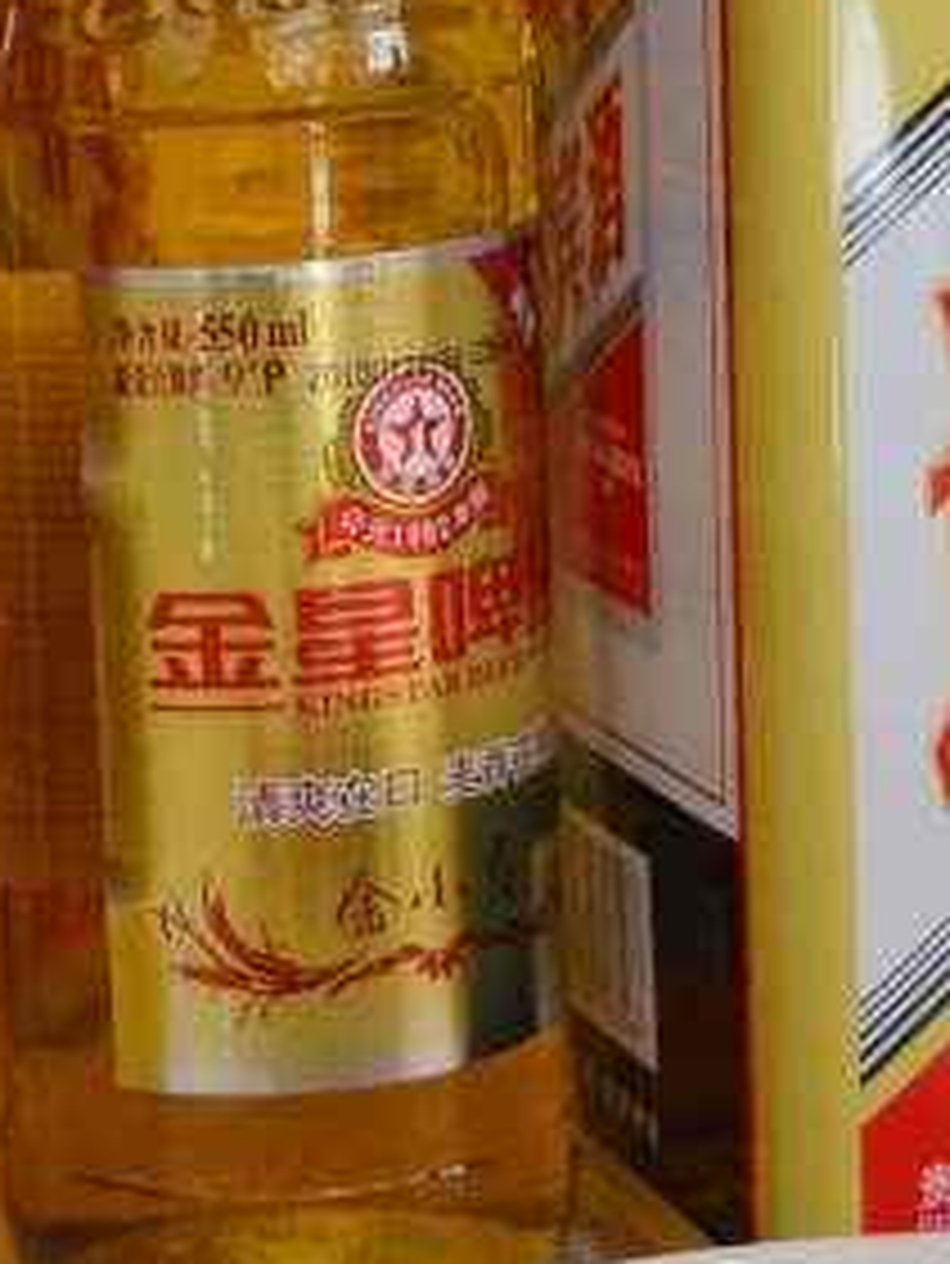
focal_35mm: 147
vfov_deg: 13.2
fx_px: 5375
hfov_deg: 10.1
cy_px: -45
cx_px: 590
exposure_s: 1/60
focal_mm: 28
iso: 800
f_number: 4.2
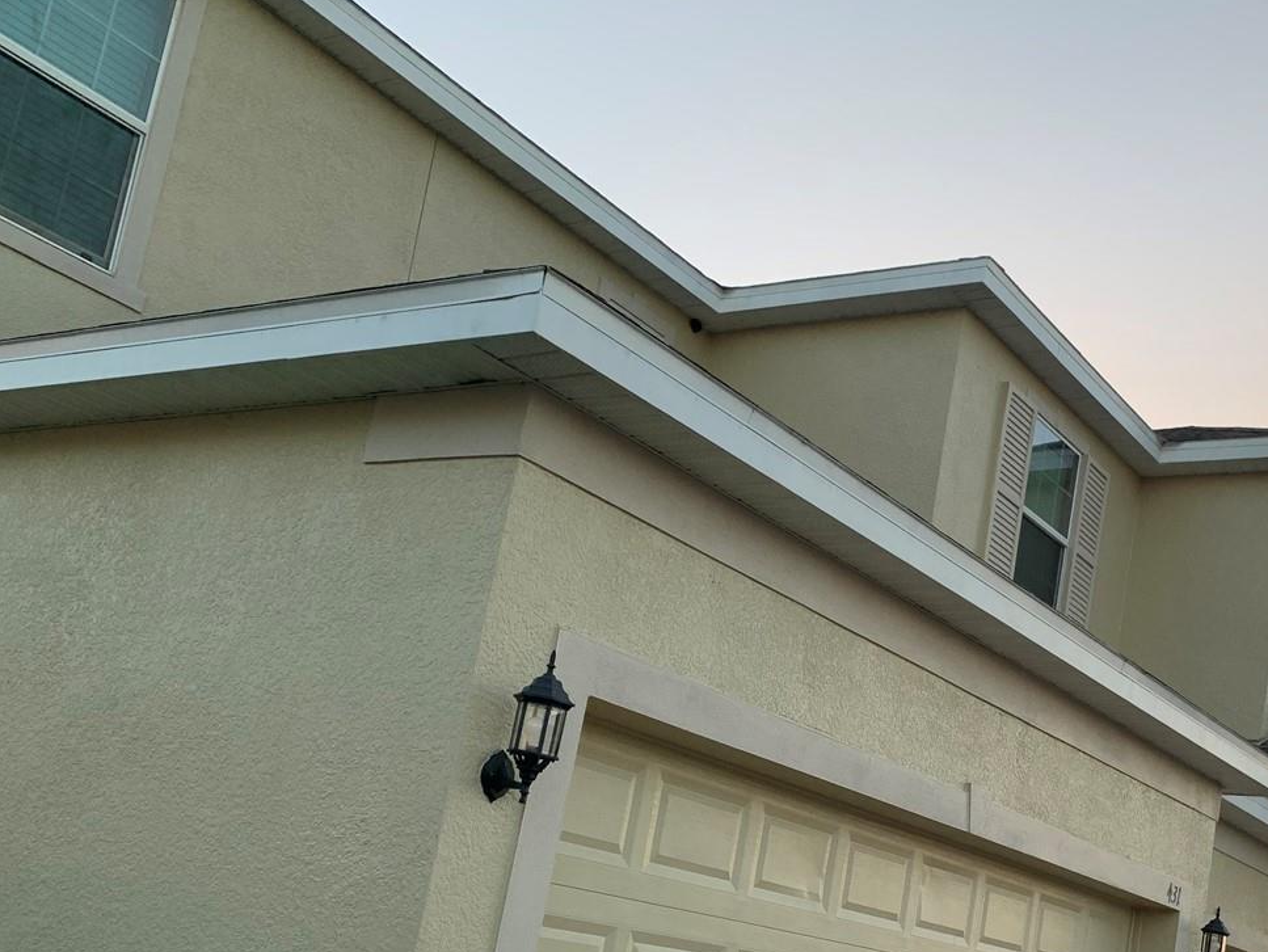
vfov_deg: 32.7
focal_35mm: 43
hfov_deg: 42.9
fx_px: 1576
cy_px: 759
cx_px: 901
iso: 25
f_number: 1.8
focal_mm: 4.25
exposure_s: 1/313
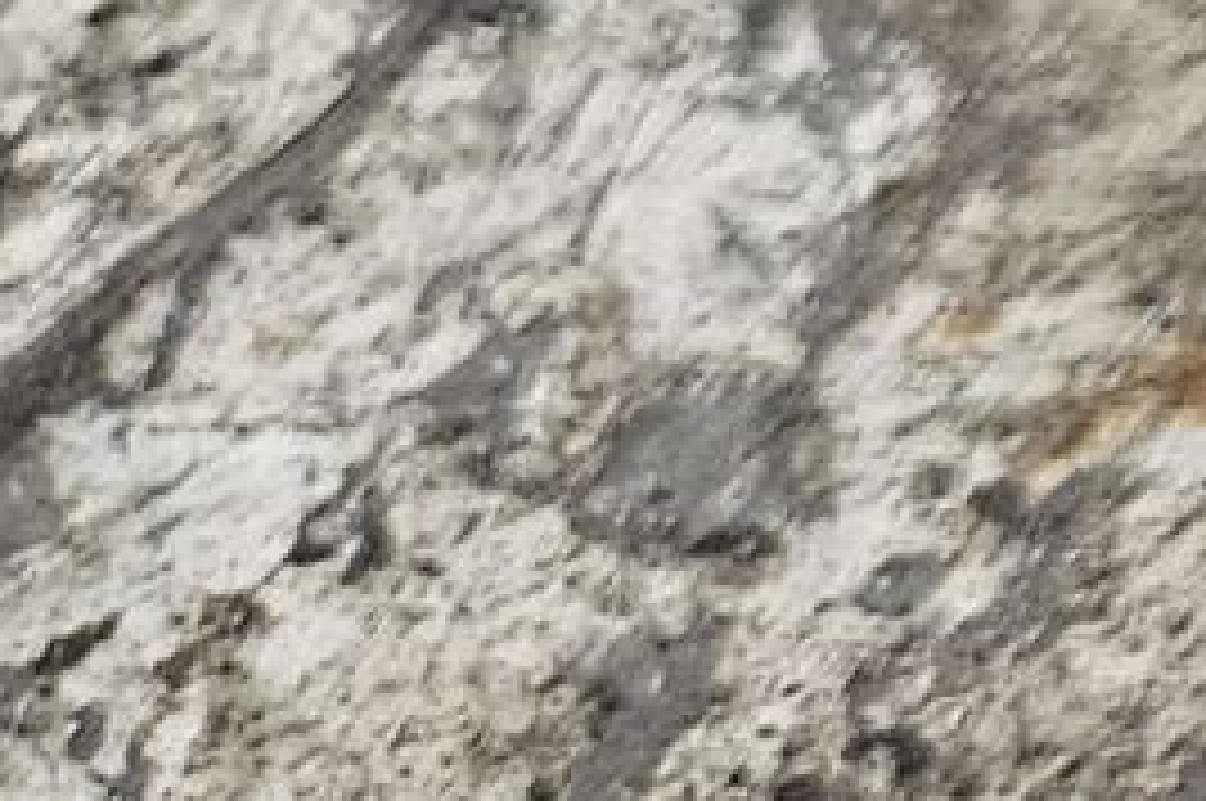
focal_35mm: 183
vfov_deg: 7.0
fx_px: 6123
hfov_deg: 8.4
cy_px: -1228
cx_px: 4172
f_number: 1.8
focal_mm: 5.4
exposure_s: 1/100
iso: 400
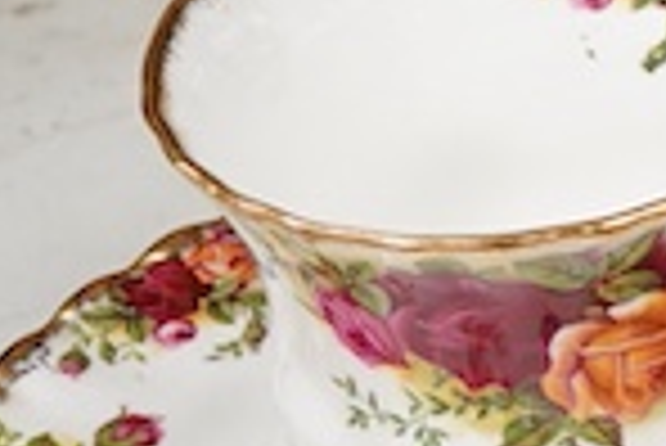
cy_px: 171
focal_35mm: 274
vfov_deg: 5.0
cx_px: 1764
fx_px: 5074
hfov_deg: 7.0
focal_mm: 30
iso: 1000
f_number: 6.3
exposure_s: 1/125
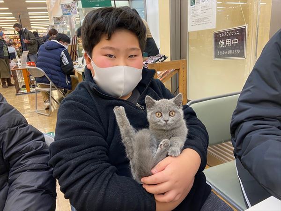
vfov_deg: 53.1
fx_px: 211
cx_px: 140
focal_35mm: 26
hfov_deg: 67.3
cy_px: 106
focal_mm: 4.25
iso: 100
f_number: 1.8
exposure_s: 1/60
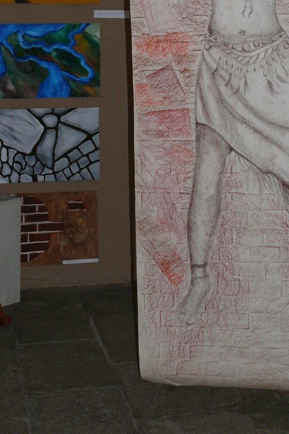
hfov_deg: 19.9
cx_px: 214
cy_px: 66
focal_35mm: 68
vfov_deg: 28.8
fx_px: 818
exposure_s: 1/30
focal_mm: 7.8
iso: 100
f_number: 2.8
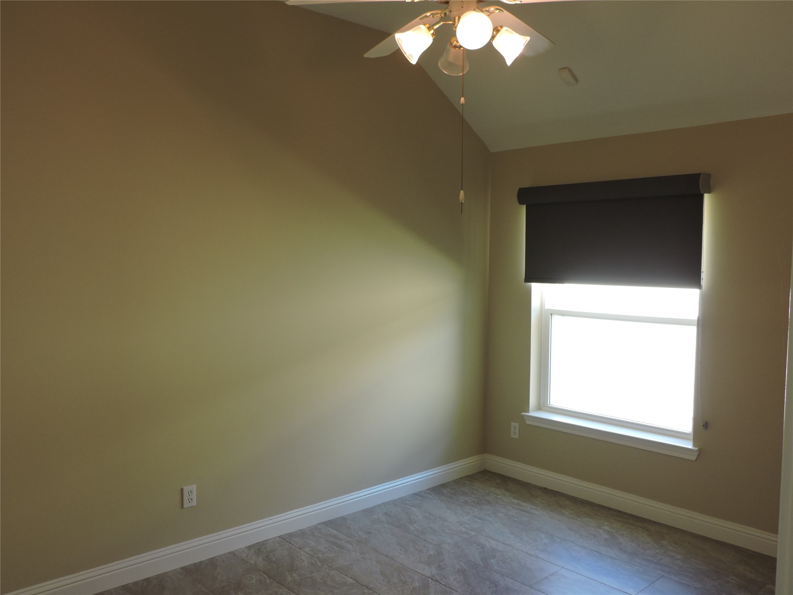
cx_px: 396
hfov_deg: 60.0
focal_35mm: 30
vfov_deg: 46.8
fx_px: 687
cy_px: 298
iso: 100
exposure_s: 1/30
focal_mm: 5.4
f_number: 3.1
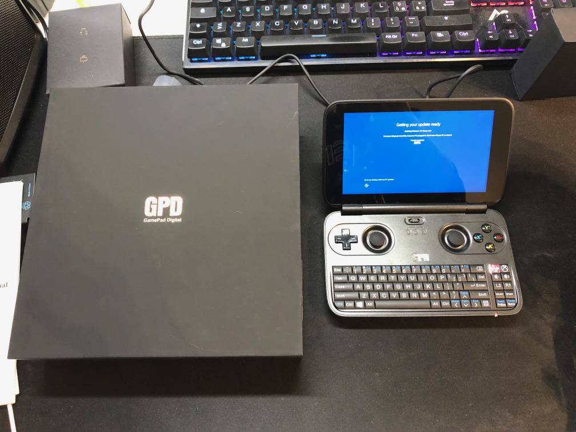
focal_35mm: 28
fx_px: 466
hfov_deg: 63.4
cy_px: 216
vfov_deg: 49.7
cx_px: 288
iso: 100
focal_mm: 4
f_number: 1.8
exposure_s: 1/13
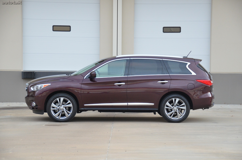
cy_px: 80
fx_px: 704
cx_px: 121
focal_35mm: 105
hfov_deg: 19.5
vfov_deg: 13.0
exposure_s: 1/50
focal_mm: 70
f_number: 5
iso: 1600
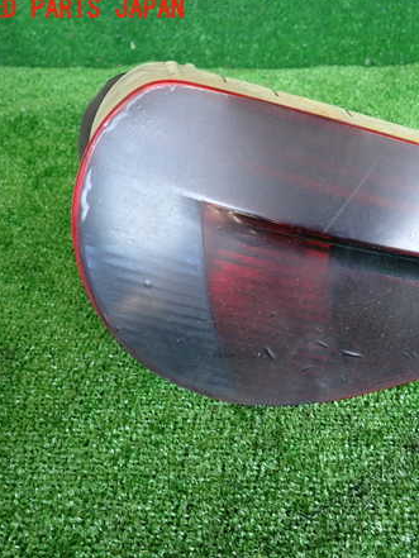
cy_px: 278
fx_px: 548
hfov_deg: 40.1
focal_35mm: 34
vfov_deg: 53.9
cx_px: 334
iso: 200
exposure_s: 1/80
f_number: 2
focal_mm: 4.5
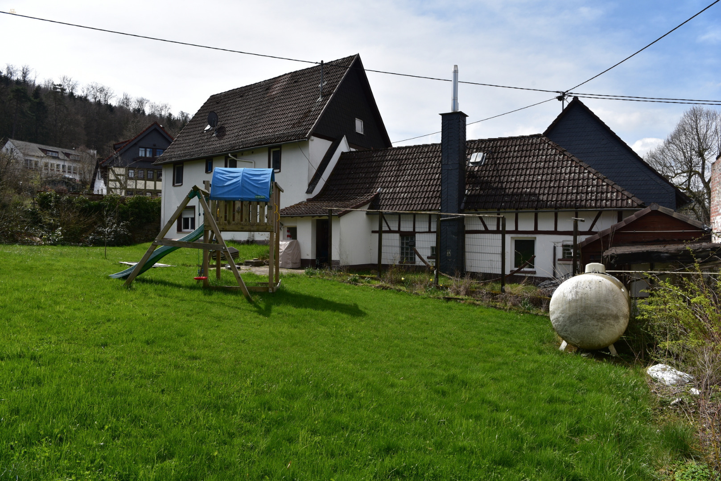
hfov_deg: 73.7
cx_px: 360
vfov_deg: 53.2
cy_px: 240
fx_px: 481
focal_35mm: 24
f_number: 11
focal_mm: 24
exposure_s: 1/500
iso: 360
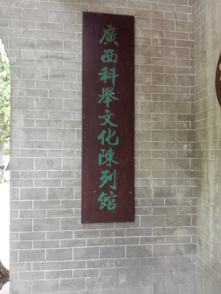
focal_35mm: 28
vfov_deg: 63.4
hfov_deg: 49.7
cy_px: 147
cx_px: 110
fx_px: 238
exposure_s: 1/25
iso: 80
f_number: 2
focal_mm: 3.79
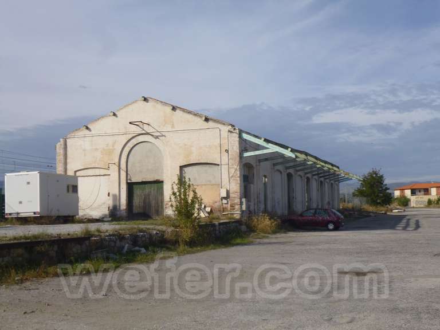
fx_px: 572
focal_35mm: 45
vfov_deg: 32.2
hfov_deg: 42.1
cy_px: 165
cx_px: 220
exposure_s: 1/160
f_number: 11
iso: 100
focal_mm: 8
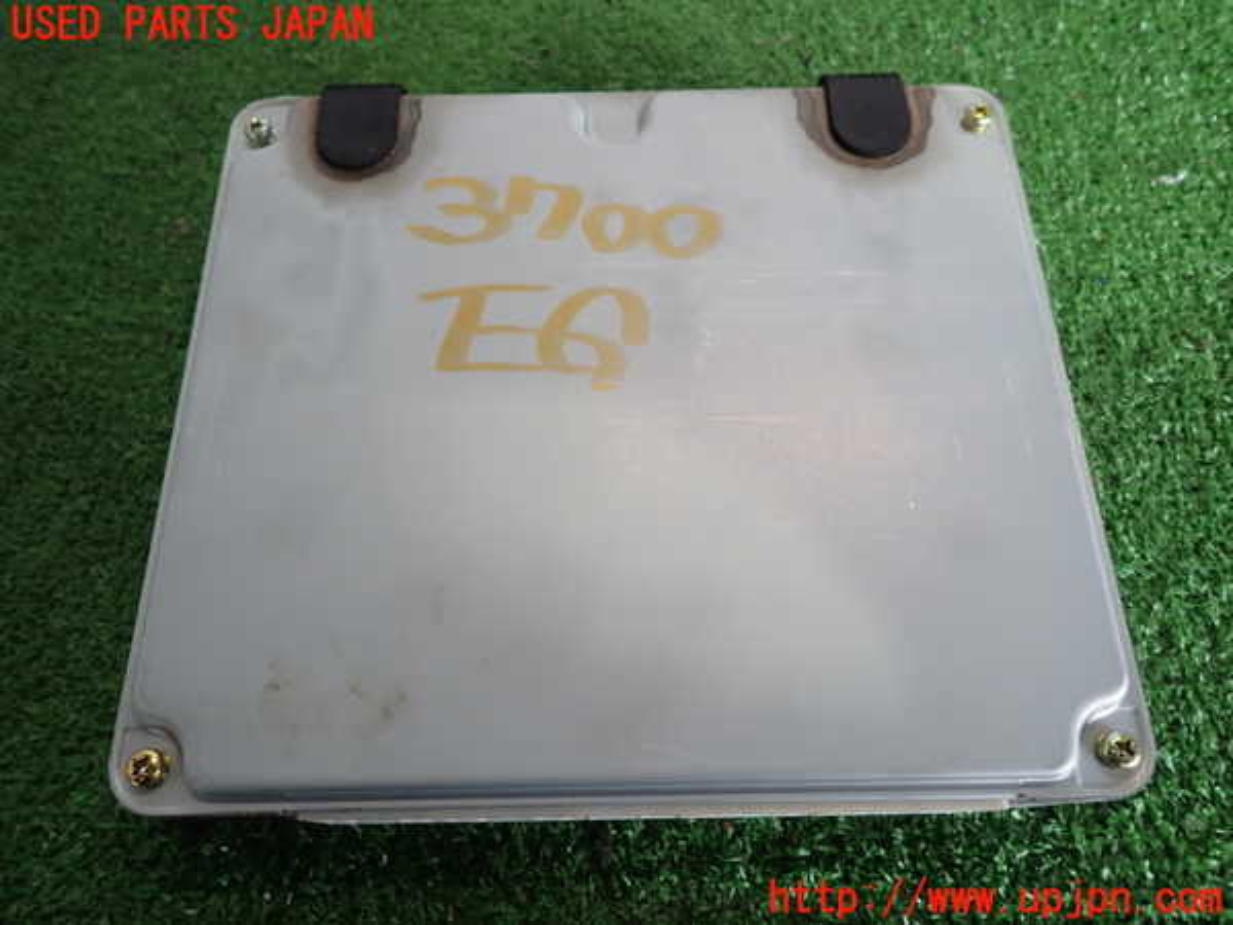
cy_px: 462
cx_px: 616
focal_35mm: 25
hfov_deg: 69.4
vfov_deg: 54.9
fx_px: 890
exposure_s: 1/60
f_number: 2
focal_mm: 4.5
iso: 160
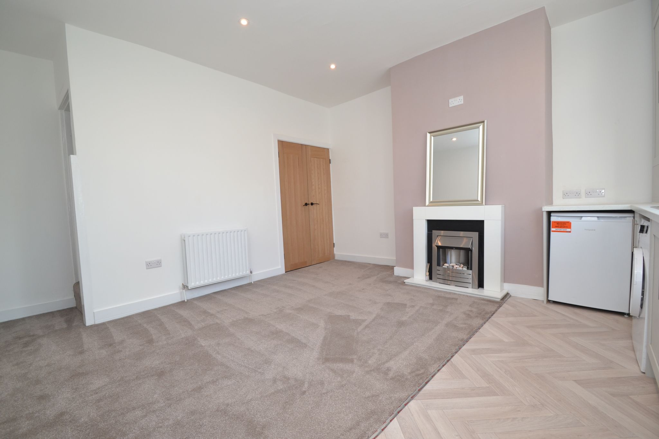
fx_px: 275
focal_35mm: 15
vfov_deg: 77.3
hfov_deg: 100.4
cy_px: 220
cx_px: 330
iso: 400
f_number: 5
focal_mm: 10
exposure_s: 1/100
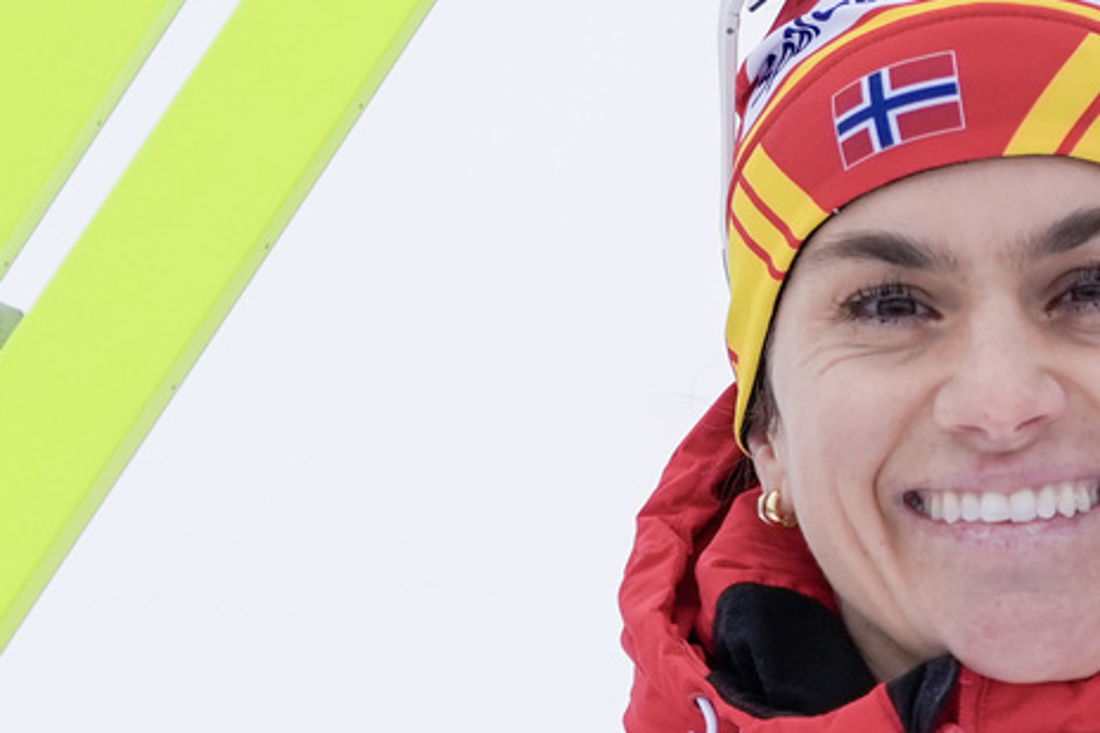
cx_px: 877
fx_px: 17501
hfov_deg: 3.6
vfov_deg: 2.4
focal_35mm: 573
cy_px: 409
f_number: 2.8
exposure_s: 1/1250
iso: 500
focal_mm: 133
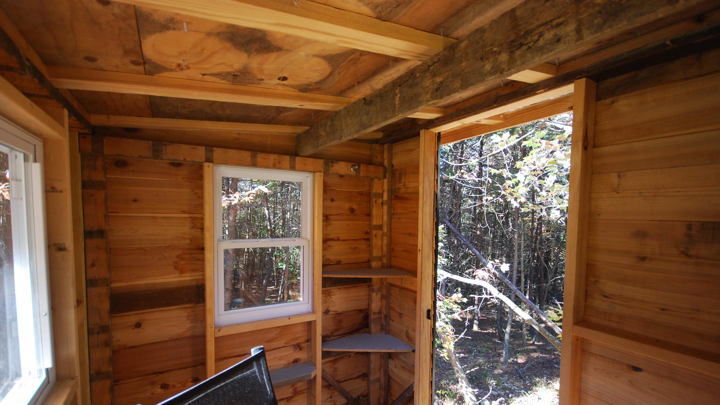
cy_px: 233
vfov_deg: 66.7
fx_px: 305
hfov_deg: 99.4
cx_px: 358
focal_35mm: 16
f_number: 4
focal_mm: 10
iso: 400
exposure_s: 1/60
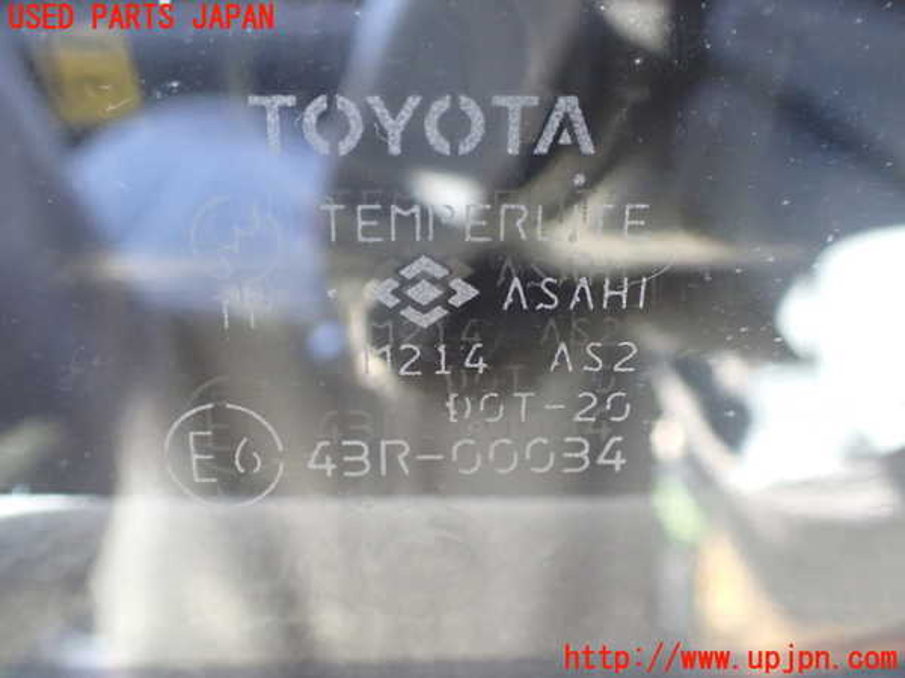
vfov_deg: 46.8
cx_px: 452
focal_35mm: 30
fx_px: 784
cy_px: 339
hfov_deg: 60.0
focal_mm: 5.4
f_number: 2.3
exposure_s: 1/80
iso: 800
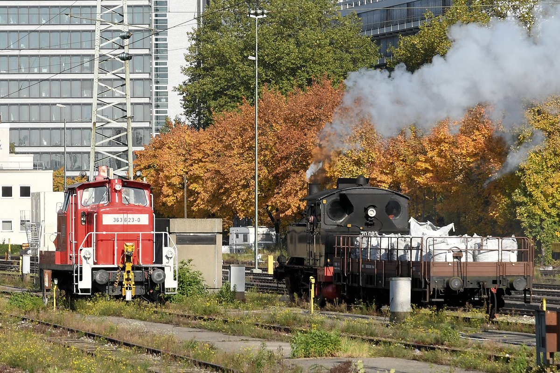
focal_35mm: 108
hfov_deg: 18.9
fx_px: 1679
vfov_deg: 12.7
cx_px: 280
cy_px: 186
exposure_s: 1/1000
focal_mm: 72
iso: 400
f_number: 8
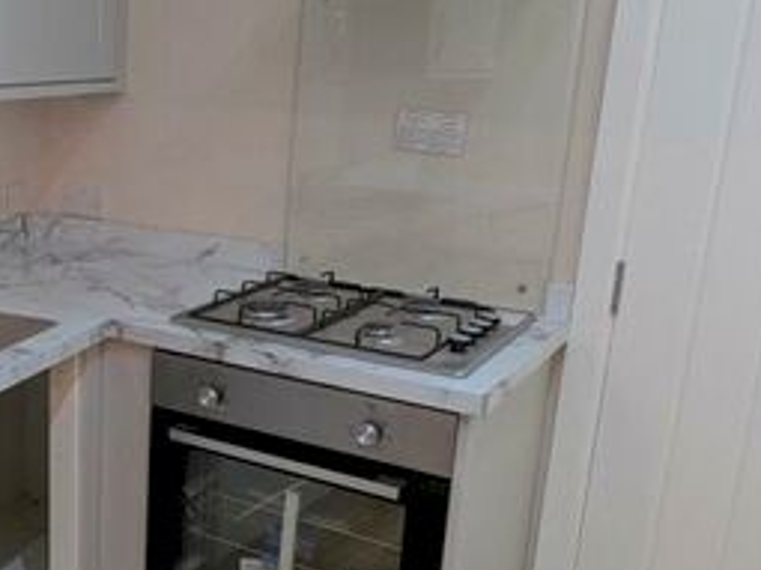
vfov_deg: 32.8
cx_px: 33
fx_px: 967
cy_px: 300
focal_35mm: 44
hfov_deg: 38.9
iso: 284
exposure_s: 1/33.3
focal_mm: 2.22
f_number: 2.2
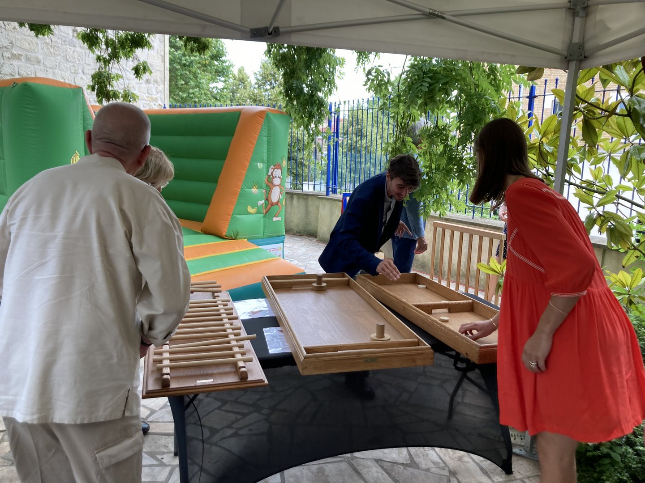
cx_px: 322
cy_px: 242
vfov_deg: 49.7
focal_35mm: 28
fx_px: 522
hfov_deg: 63.4
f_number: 1.8
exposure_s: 1/120
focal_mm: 3.99
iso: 25
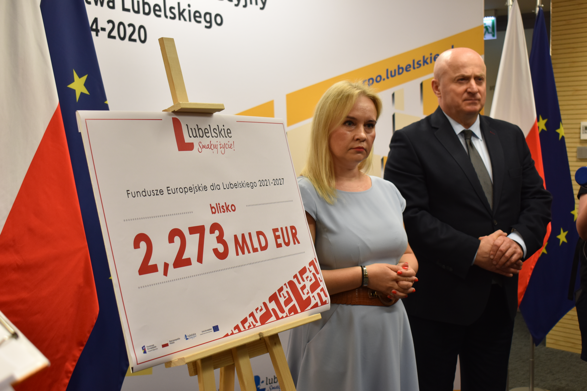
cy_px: 196
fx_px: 832
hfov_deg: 38.9
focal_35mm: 51
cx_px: 294
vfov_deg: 26.5
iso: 400
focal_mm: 34
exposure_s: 1/40
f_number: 4.5
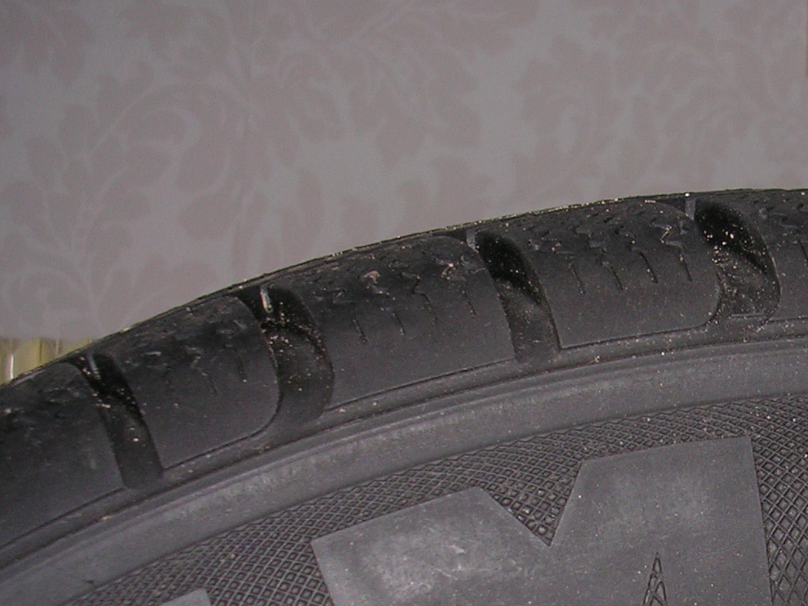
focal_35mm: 74
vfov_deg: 19.5
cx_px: 691
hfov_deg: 25.7
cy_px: 569
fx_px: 1727
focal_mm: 5.8
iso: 50
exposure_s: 1/60.1
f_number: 2.8
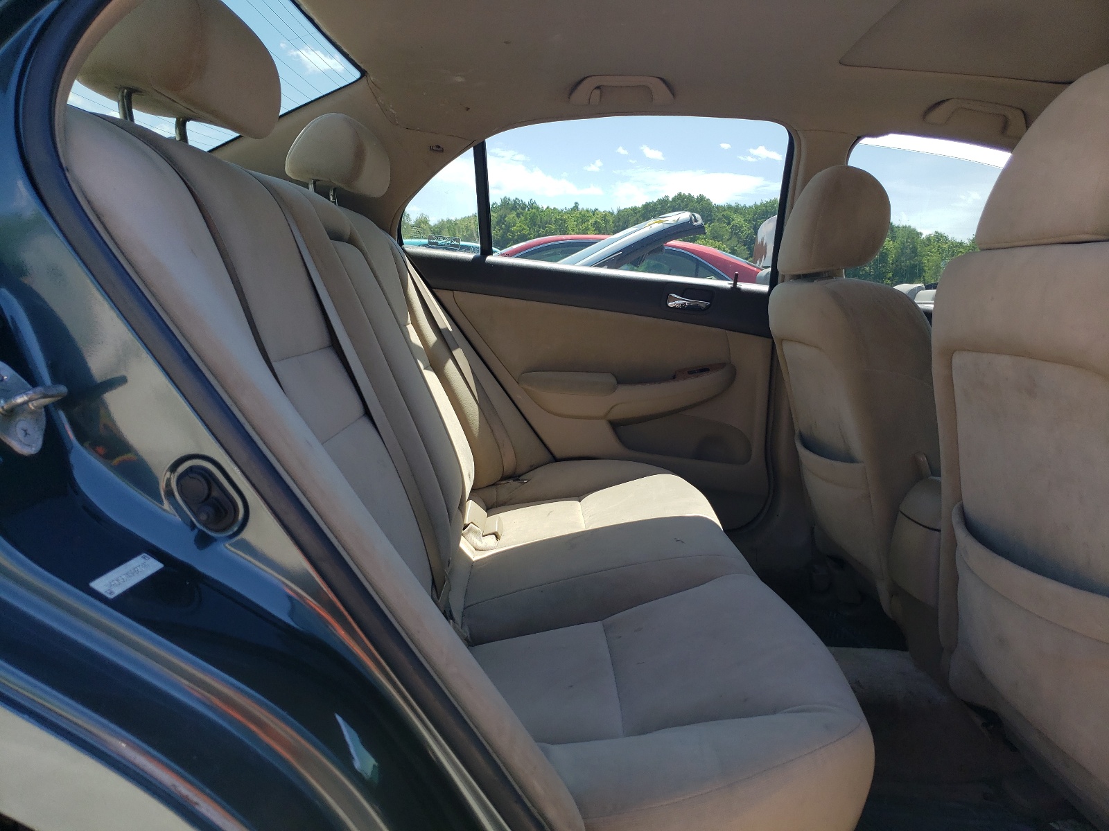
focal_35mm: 26
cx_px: 554
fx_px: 833
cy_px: 416
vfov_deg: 53.1
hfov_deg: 67.3
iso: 50
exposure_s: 1/909
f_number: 1.5
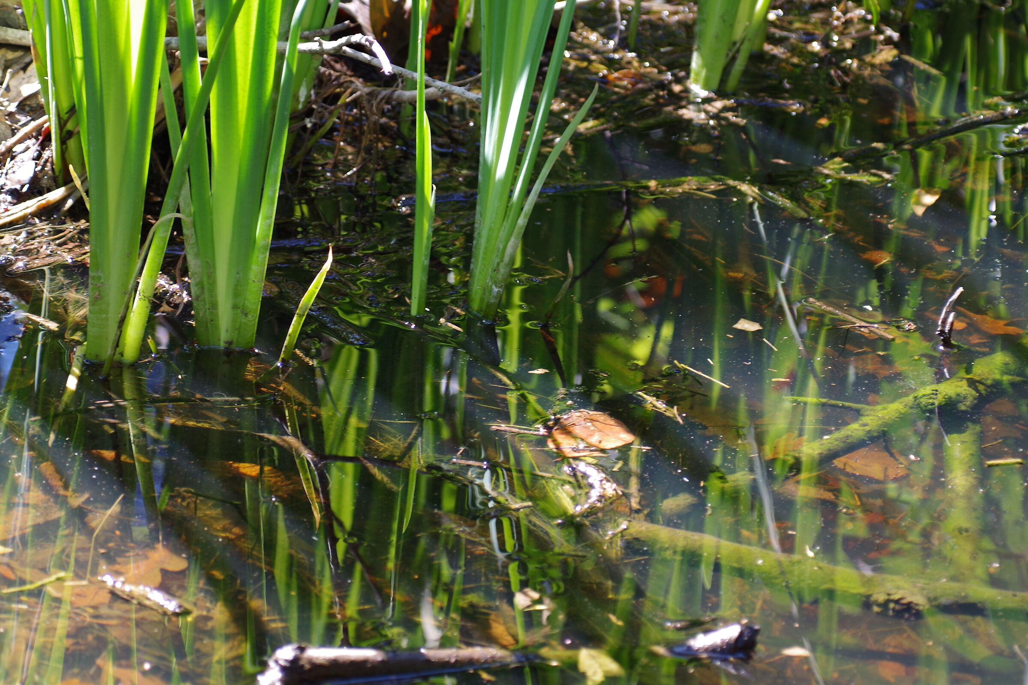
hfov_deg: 6.4
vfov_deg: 4.3
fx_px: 9166
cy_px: 342
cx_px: 514
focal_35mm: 321
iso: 100
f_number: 6.7
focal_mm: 210
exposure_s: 1/15
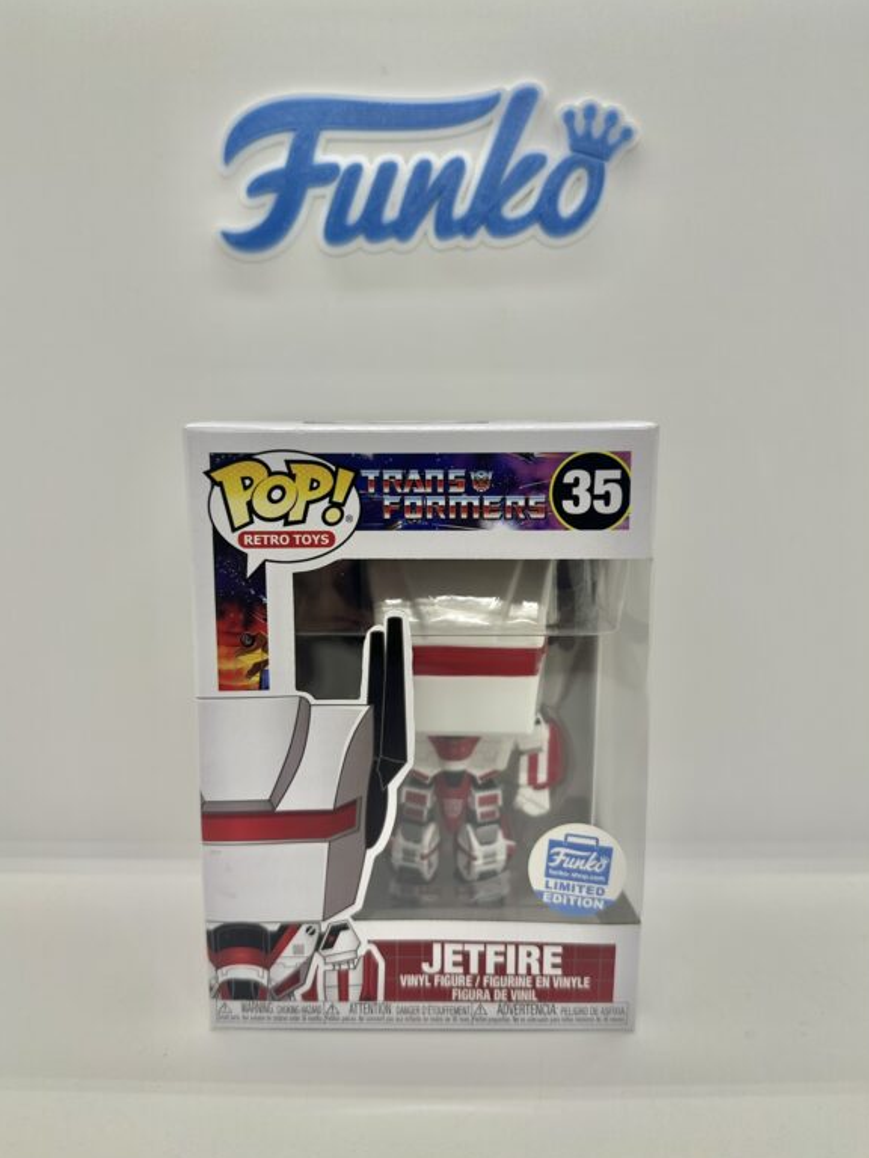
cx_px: 422
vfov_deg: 69.4
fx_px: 837
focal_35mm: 25
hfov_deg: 54.9
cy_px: 573
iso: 80
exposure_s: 1/256
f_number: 1.78
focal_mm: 6.86
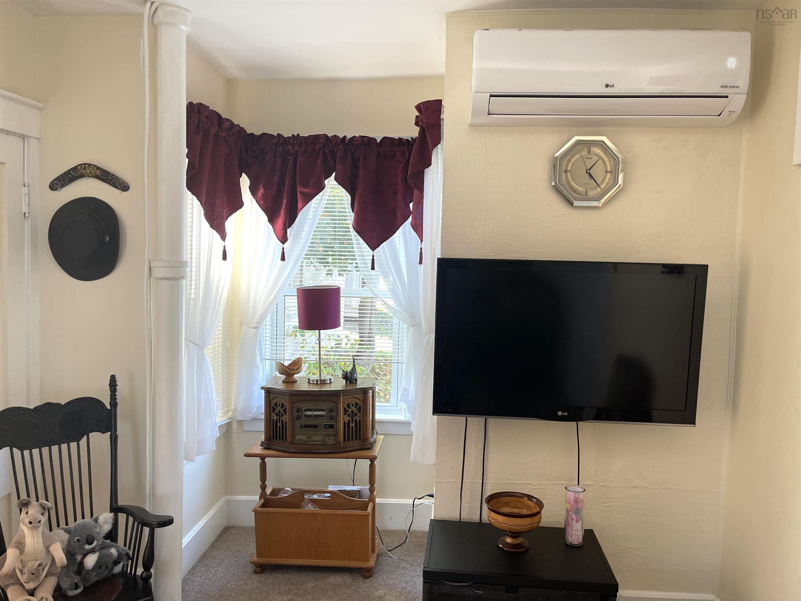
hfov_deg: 67.3
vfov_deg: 53.1
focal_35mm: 26
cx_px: 400
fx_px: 602
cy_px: 300
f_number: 1.6
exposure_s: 1/106
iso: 125
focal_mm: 5.1
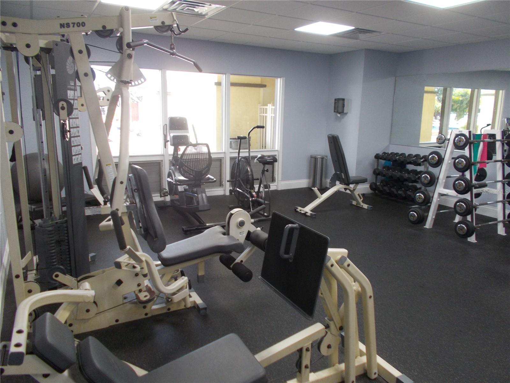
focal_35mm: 26
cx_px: 255
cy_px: 192
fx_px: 383
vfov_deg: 53.1
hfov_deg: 67.3
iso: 200
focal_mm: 4.6
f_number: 3.2
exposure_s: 1/25
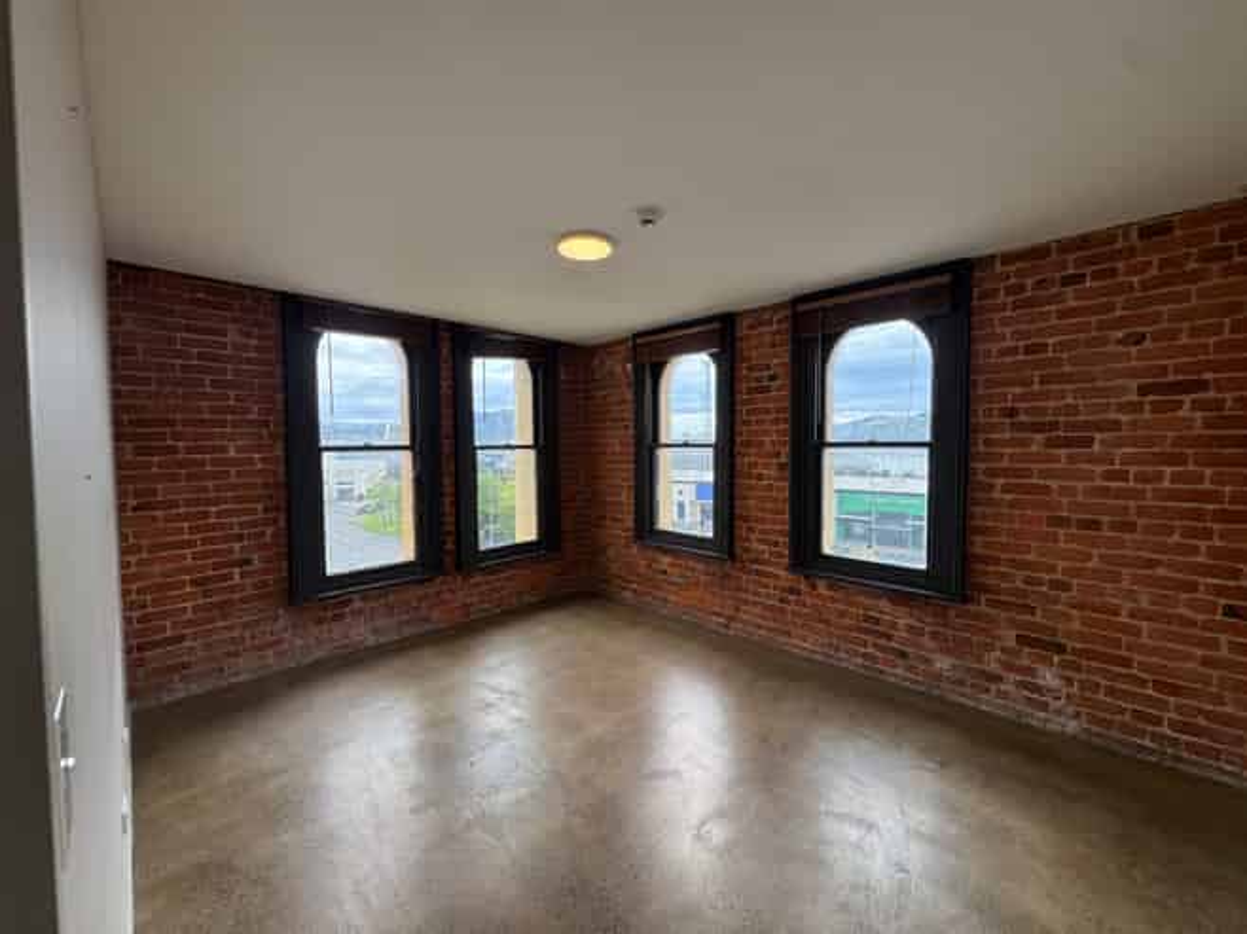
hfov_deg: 102.1
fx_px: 504
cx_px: 624
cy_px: 467
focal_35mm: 14
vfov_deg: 85.6
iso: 40
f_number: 2.2
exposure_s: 1/176
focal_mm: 2.22
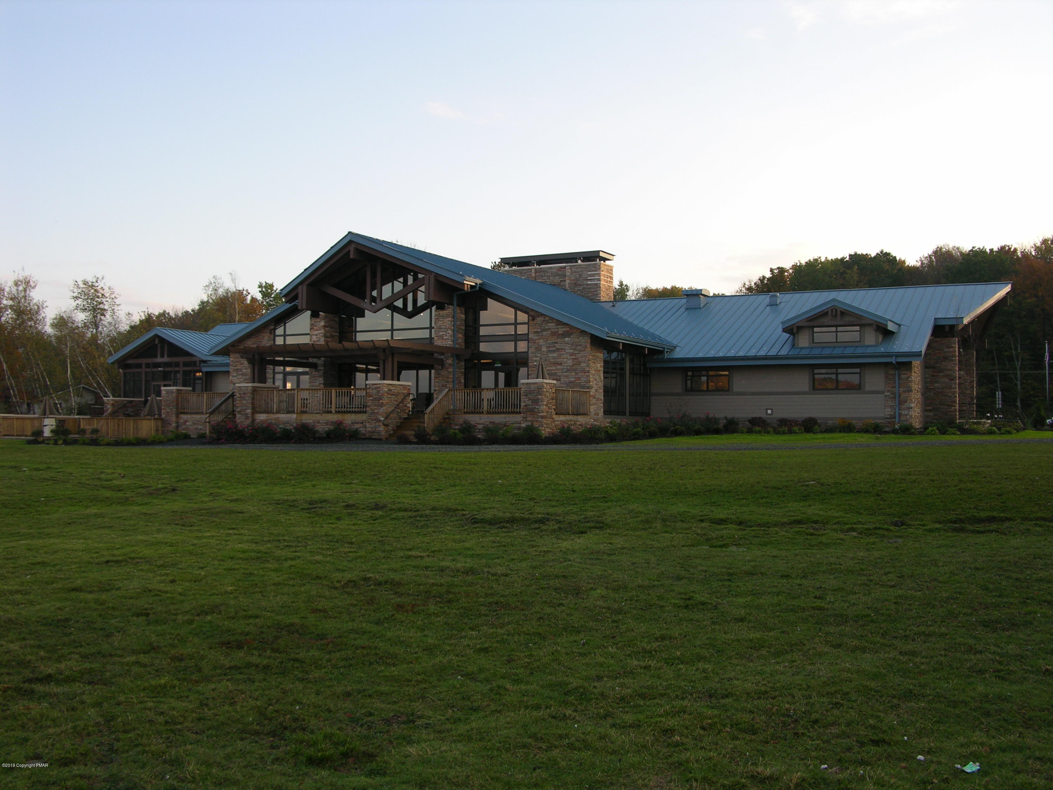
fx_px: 1065
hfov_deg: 52.6
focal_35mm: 35
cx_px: 526
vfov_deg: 40.7
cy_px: 395
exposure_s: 1/99.2
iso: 50
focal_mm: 8.9
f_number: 4
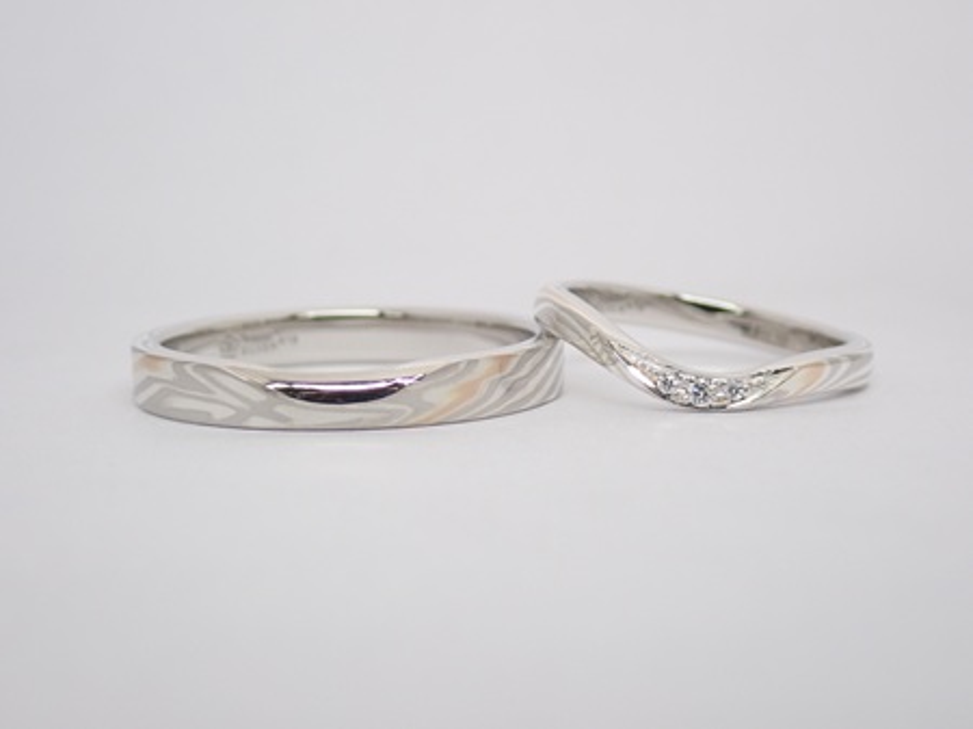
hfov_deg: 23.8
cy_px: 364
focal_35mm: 82
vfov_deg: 18.0
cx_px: 486
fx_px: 2304
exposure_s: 1/100
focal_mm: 14.62
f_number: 4.3
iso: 200
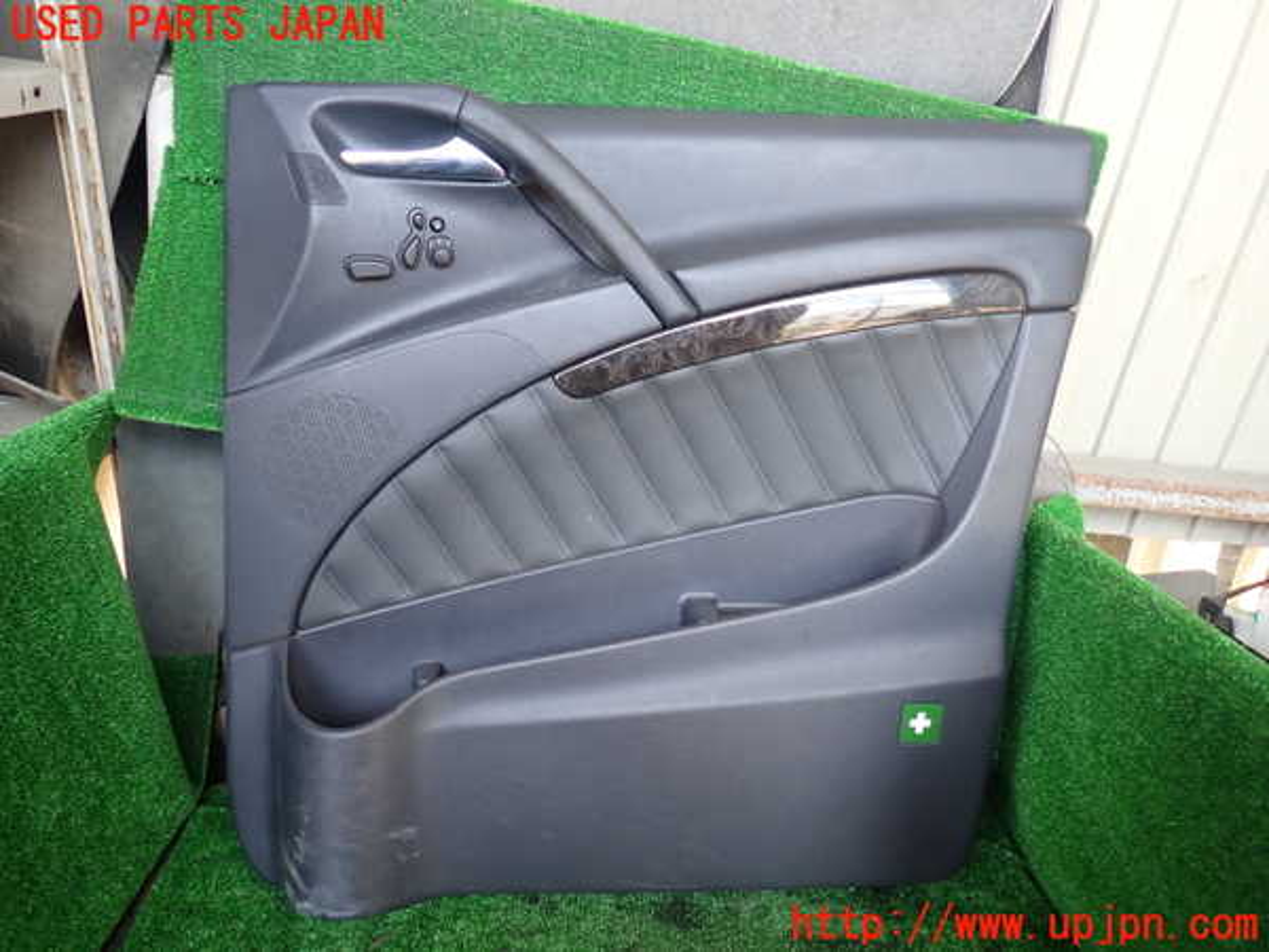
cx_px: 634
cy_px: 476
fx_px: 916
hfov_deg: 69.4
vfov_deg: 54.9
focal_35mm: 25
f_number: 2
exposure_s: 1/60
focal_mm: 4.5
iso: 125
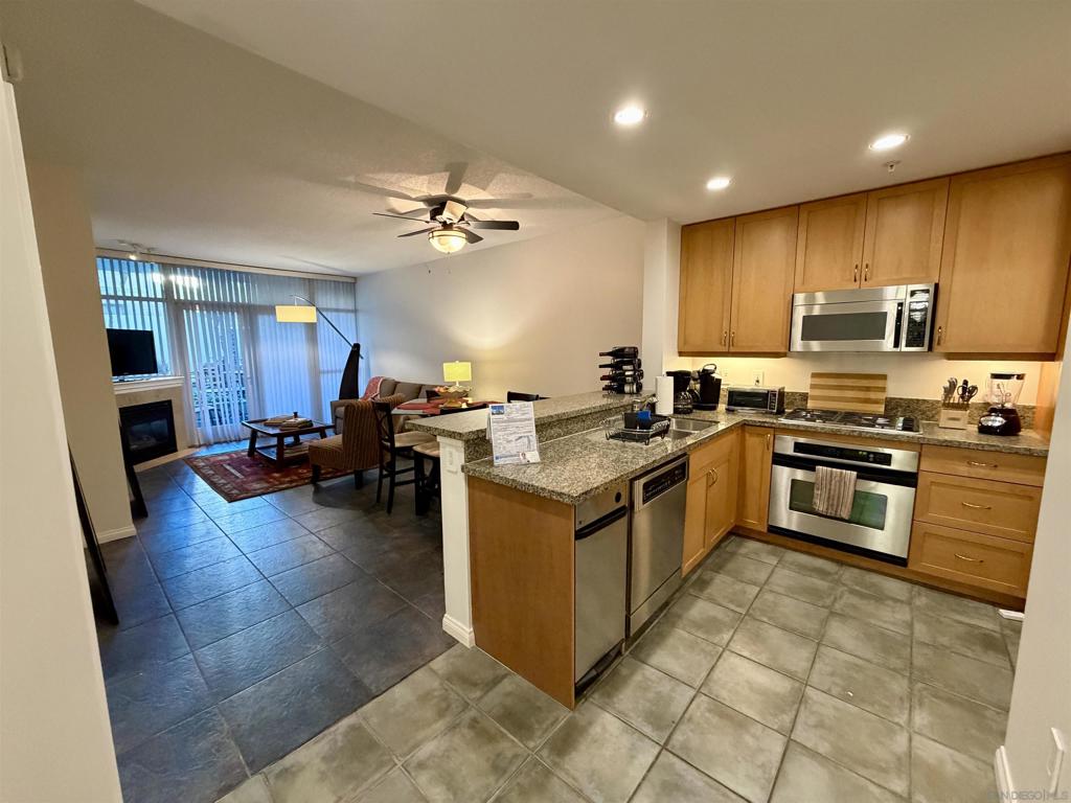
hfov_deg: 102.1
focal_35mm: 14
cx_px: 536
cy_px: 402
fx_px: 433
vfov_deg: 85.7
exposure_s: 1/60
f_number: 2.2
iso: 500
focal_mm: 2.22
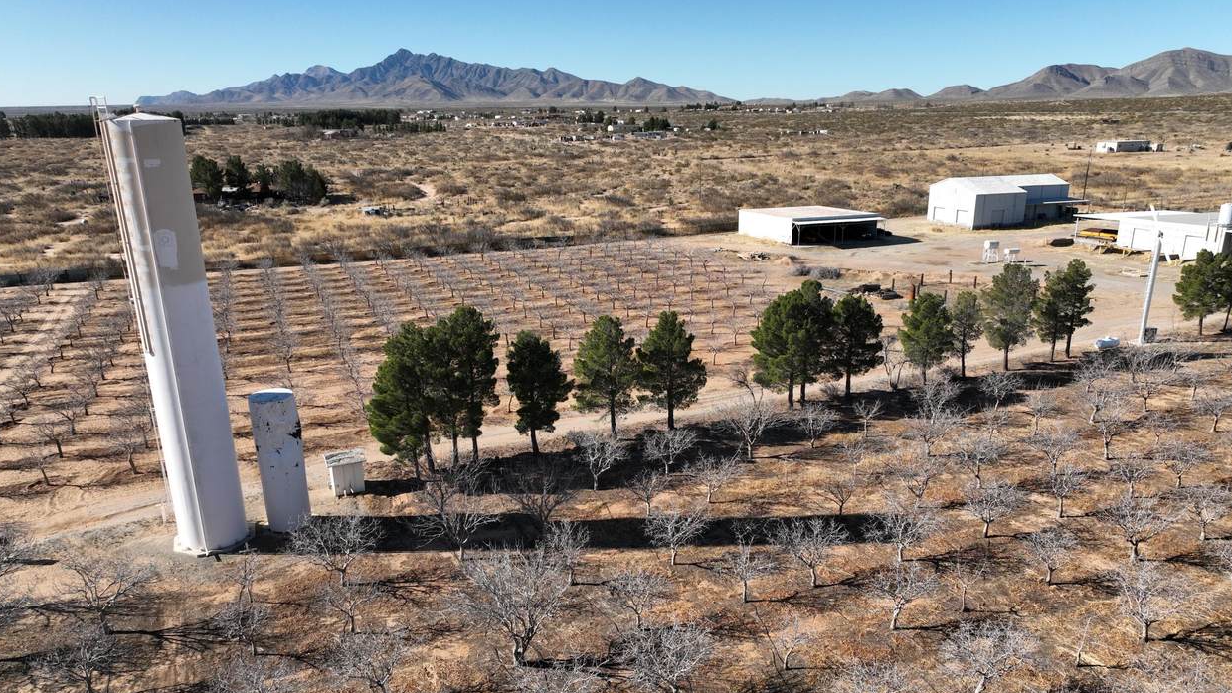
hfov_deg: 69.9
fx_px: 882
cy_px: 410
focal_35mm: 27
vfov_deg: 42.7
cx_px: 626
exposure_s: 1/2000
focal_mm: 12.29
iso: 120
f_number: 2.8
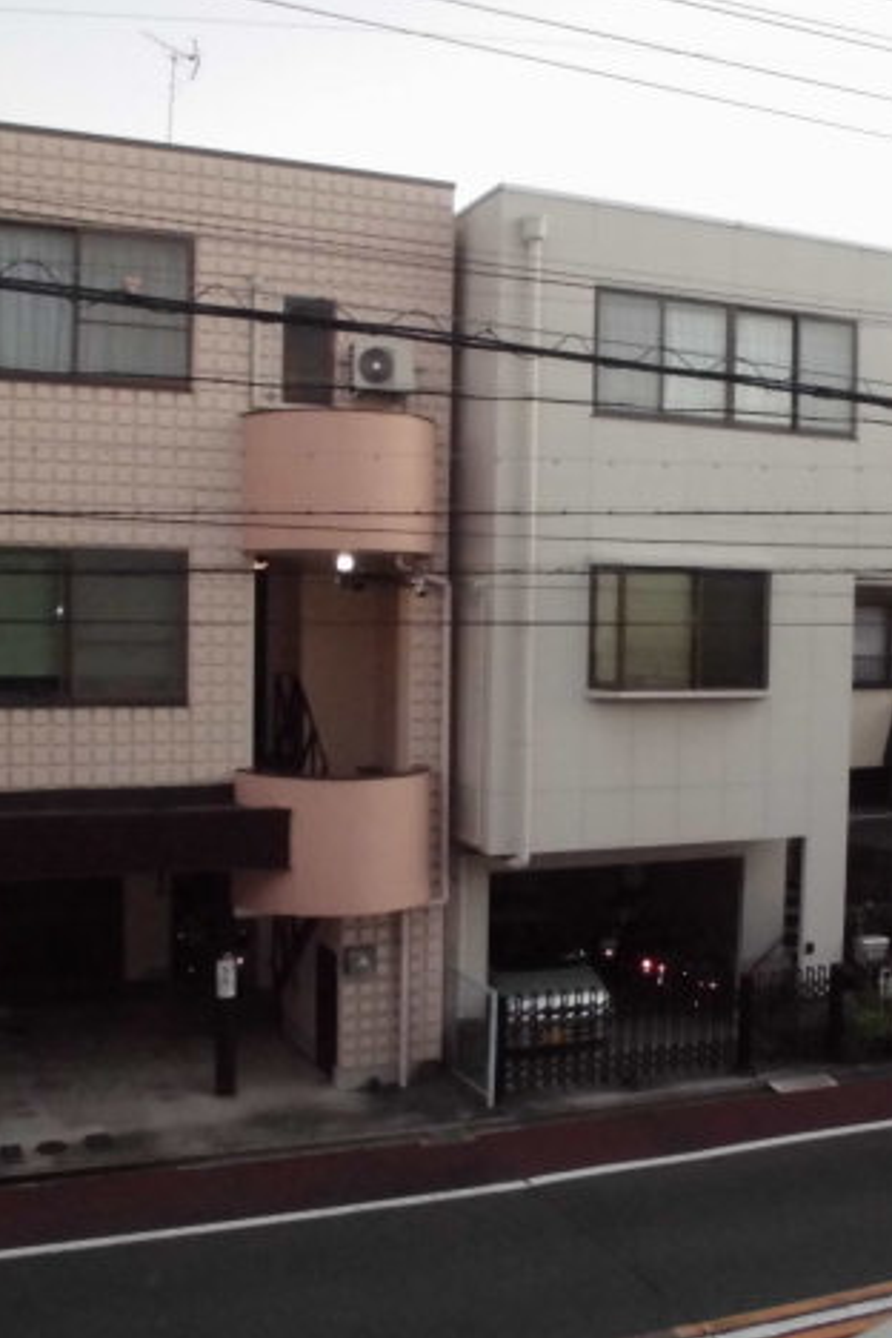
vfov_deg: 51.9
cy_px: 675
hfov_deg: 35.9
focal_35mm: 37
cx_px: 475
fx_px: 1375
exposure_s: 1/60
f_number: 3.5
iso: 400
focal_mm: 4.6
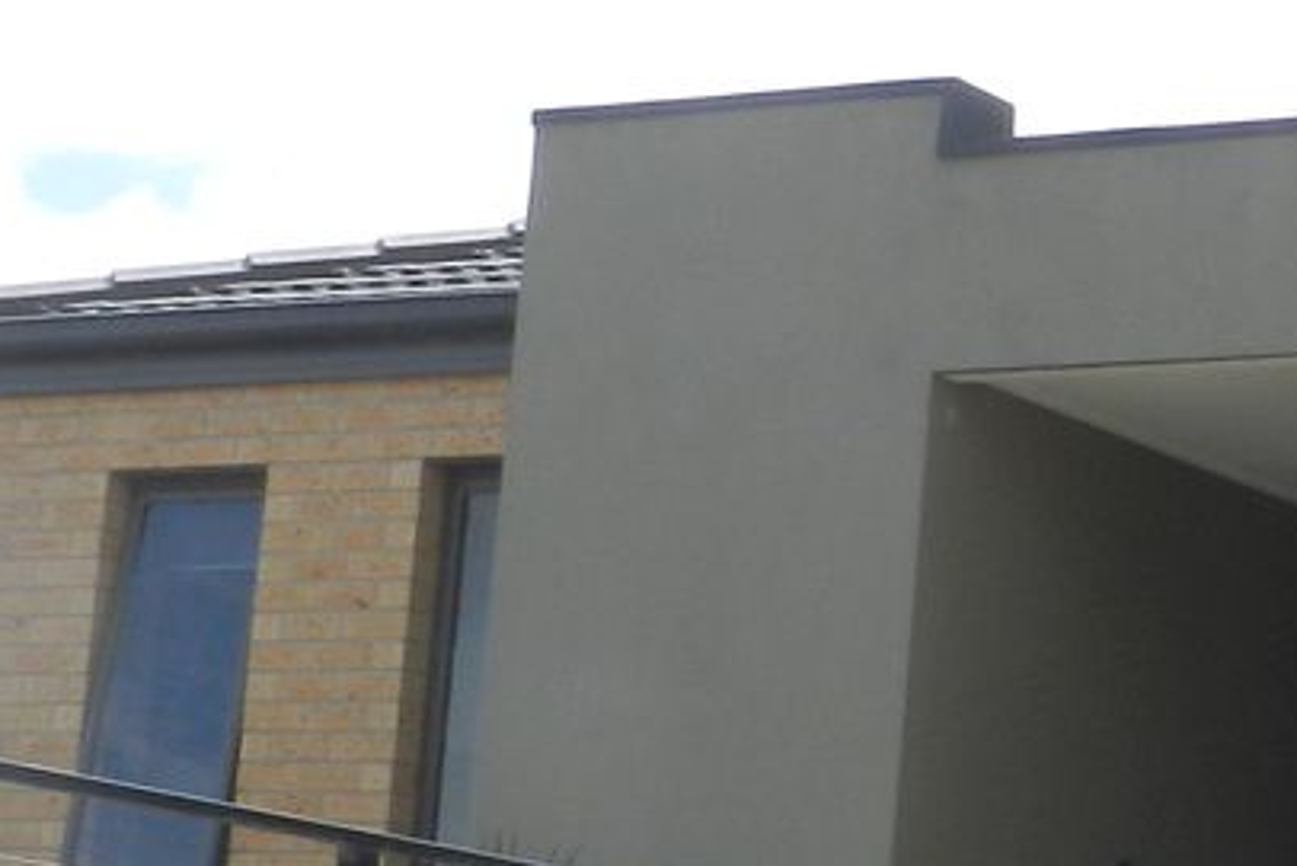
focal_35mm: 123
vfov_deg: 11.1
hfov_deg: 15.5
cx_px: 1875
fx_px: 4433
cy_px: 852
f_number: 5
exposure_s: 1/640
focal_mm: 5.6
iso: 160
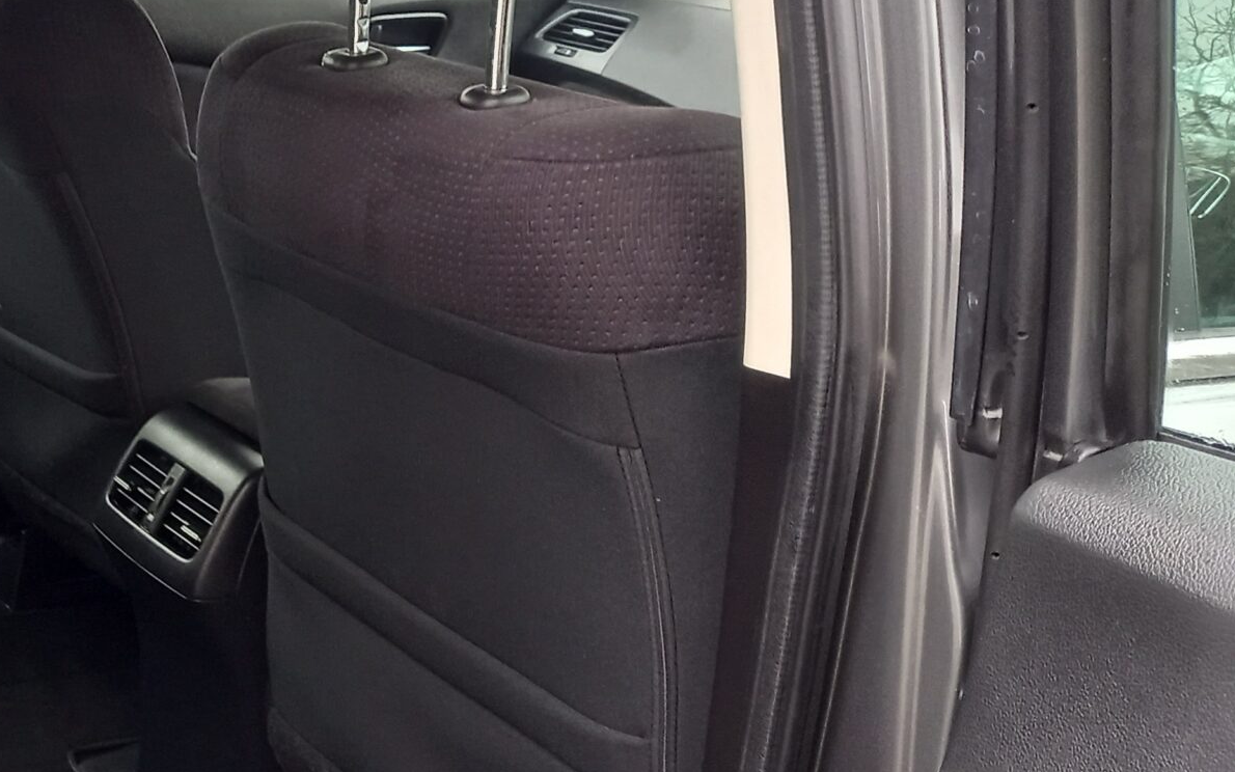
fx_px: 1919
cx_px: -48
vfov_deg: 22.5
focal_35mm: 57
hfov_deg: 32.3
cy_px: 592
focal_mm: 4.6
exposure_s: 1/30
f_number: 2
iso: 200
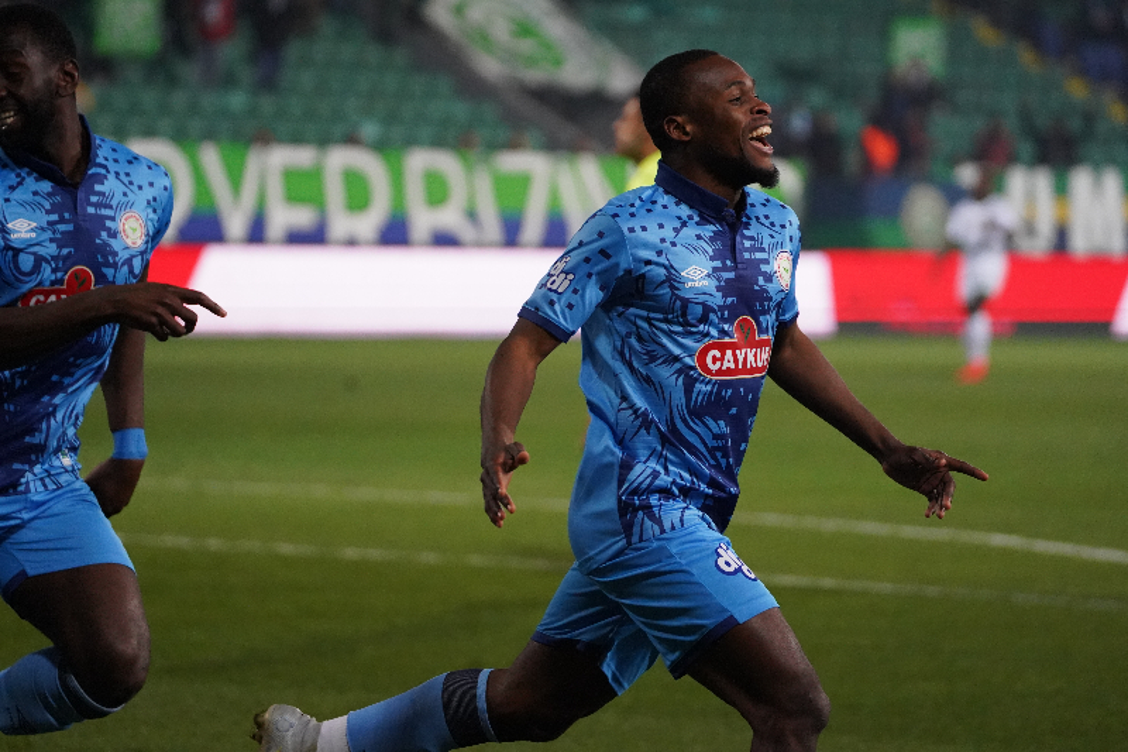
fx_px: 7831
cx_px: 564
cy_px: 376
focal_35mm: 250
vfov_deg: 5.5
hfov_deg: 8.2
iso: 8000
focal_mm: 250
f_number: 5.6
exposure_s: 1/2000
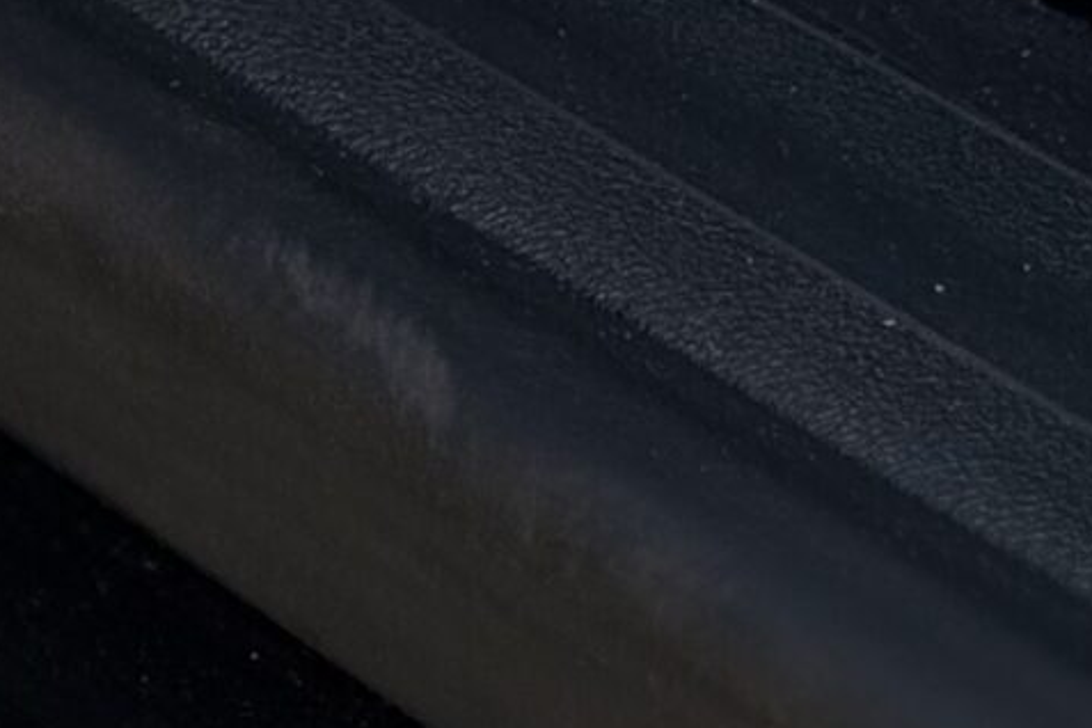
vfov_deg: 5.0
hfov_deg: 7.4
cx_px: -929
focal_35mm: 268
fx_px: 8129
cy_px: 1706
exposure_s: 1/394
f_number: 1.78
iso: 100
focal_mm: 6.76
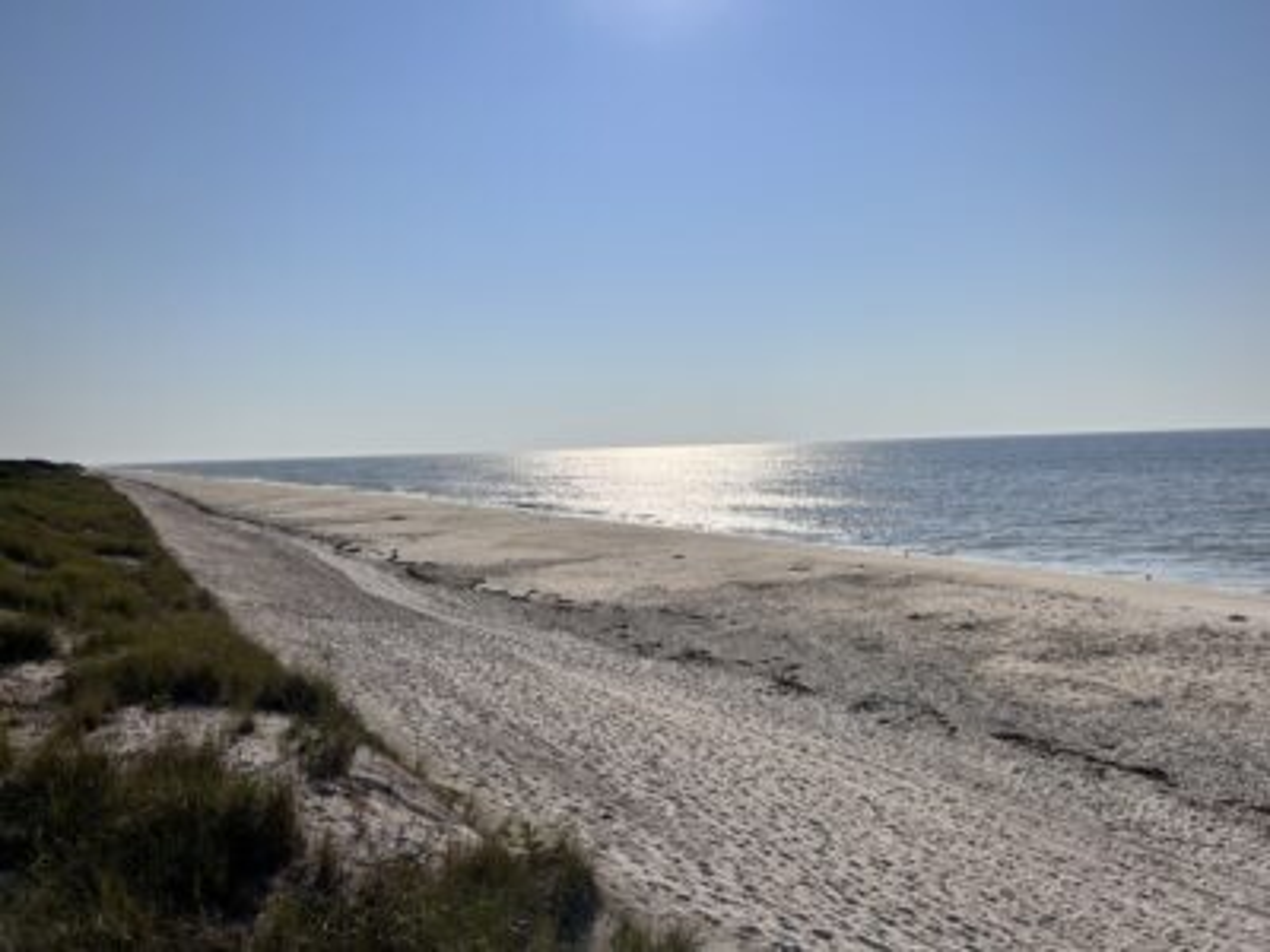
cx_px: 635
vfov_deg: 53.1
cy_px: 476
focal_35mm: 26
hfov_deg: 67.3
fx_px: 954
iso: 32
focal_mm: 5.7
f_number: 1.5
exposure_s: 1/16393
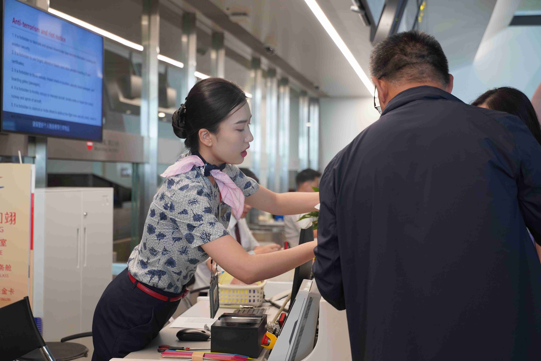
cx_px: 270
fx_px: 736
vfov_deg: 27.5
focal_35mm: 49
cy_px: 180
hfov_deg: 40.3
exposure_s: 1/160
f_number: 4
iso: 1600
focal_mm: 49
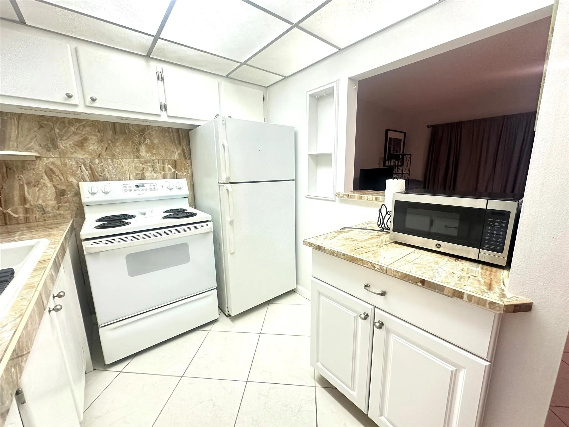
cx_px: 284
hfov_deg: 102.1
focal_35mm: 14
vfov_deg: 85.7
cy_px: 214
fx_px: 230
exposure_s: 1/60
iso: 250
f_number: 2.2
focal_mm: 2.22
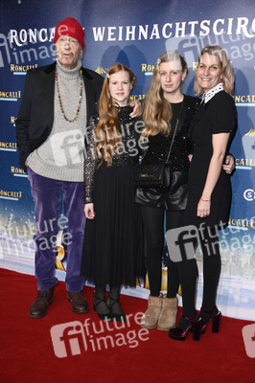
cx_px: 128
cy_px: 192
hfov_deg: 30.5
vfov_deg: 44.5
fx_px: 468
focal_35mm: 44
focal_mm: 44
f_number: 5.6
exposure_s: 1/250
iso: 1250
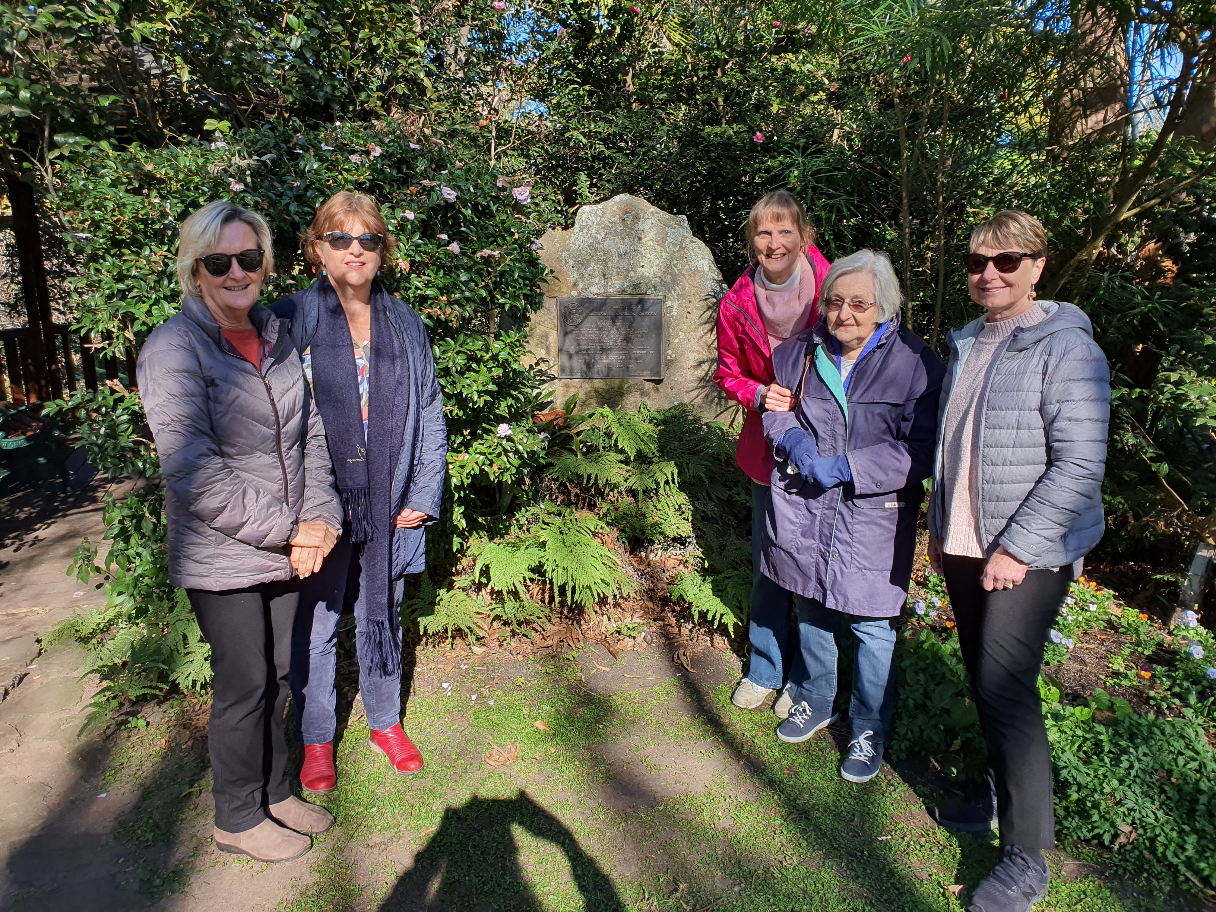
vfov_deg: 53.1
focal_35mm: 26
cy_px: 456
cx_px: 608
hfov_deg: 67.3
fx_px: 913
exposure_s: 1/612
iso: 50
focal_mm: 4.3
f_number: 2.4
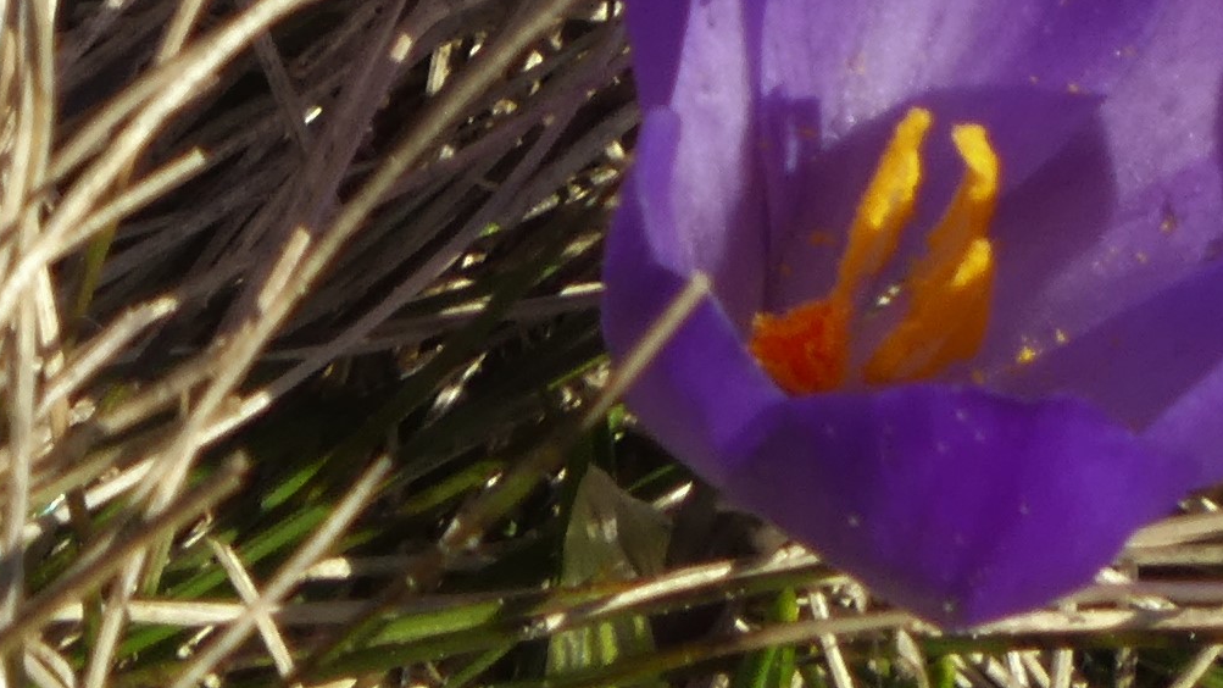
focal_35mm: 1329
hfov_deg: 1.6
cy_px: -661
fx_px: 43095
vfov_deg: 0.9
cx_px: -306
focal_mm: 44.8
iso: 80
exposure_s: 1/250
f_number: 5.6
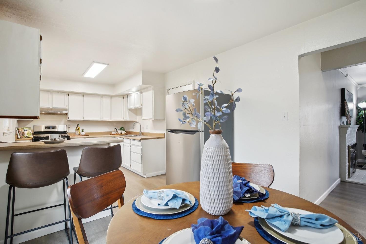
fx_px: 173
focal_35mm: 17
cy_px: 122
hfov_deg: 93.3
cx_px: 183
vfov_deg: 70.4
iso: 400
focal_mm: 17
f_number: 8
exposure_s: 1/10
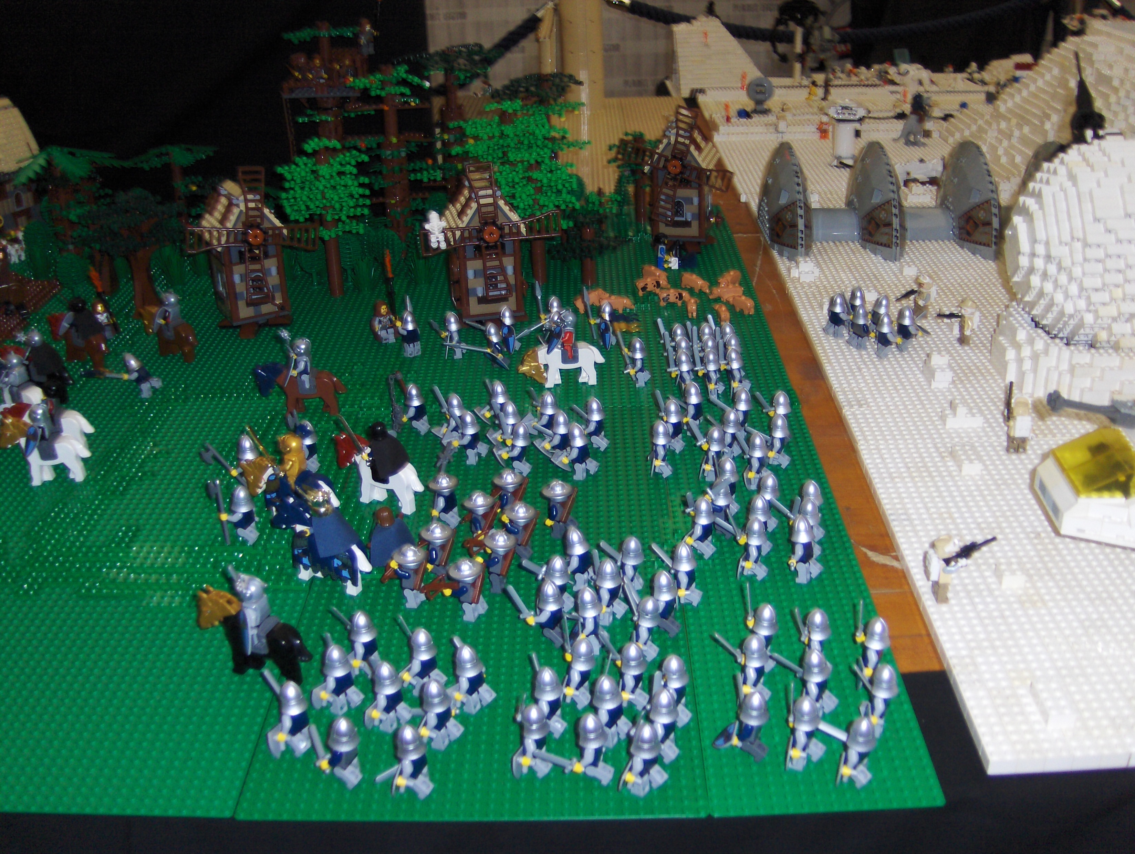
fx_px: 1149
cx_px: 568
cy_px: 427
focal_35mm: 35
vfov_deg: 40.8
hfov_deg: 52.6
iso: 100
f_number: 2.8
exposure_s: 1/60
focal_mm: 7.5
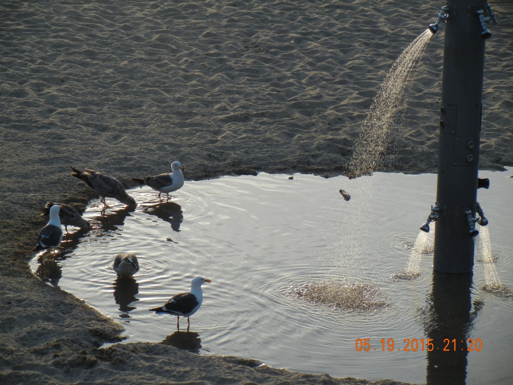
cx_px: 256
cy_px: 192
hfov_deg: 11.4
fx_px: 2579
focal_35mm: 174
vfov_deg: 8.5
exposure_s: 1/448
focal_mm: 31.4
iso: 160
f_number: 4.6
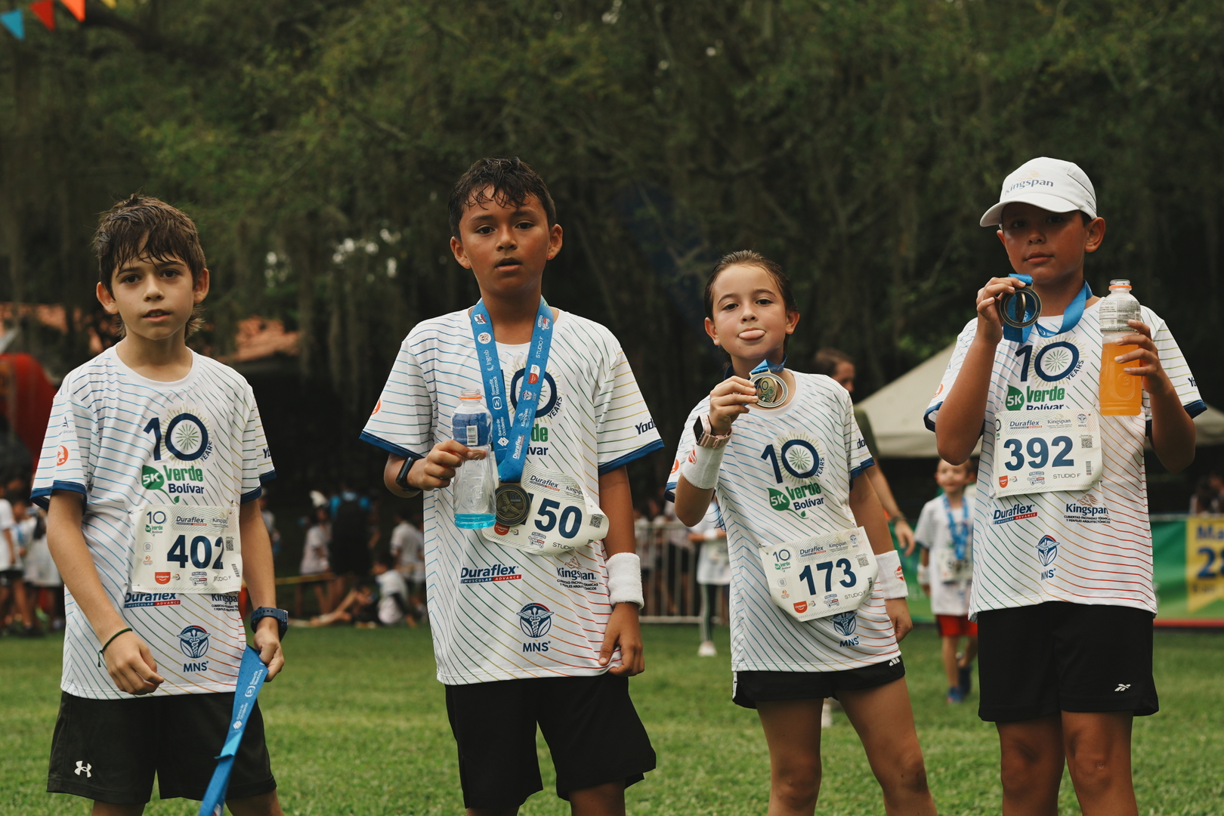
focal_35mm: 75
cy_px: 408
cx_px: 612
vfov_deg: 18.2
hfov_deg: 27.0
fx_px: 2550
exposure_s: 1/200
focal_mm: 50
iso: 160
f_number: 3.2
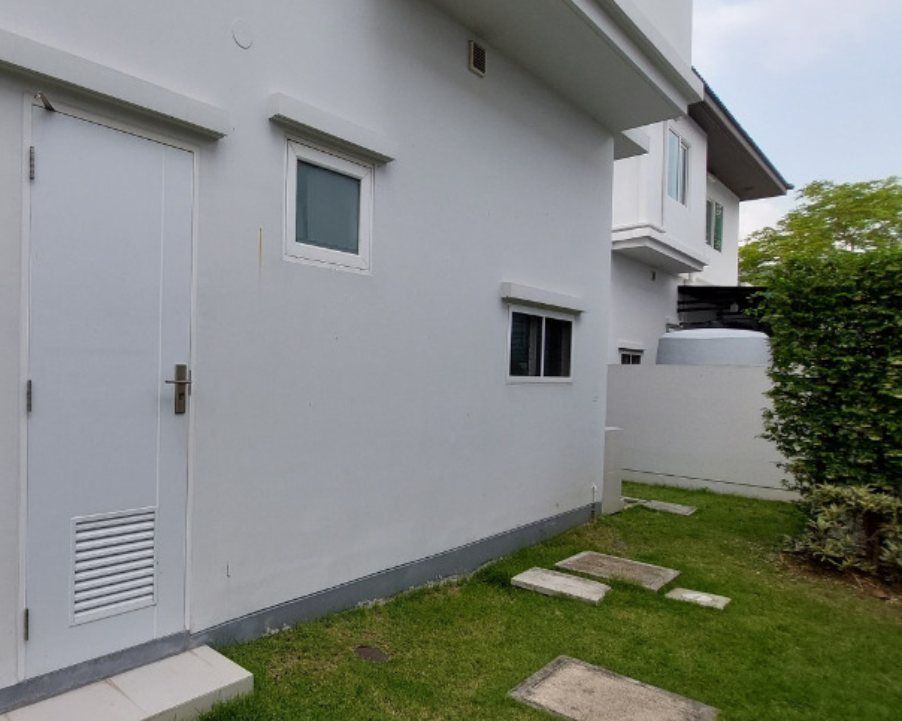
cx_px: 205
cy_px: 373
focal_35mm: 21
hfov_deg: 71.3
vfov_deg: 65.5
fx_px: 561
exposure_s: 1/1081
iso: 50
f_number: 2.2
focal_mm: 1.74
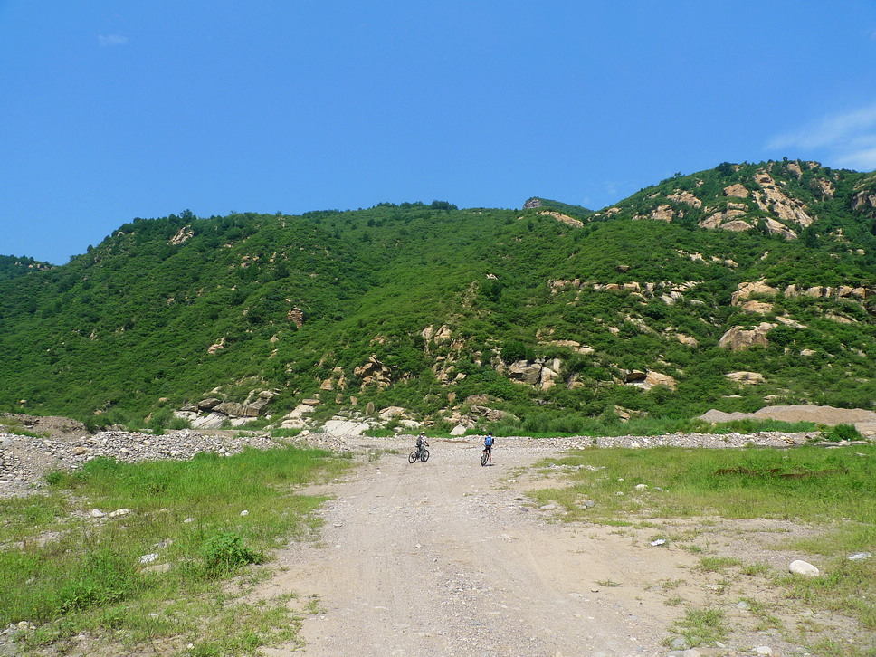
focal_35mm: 24
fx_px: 607
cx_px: 438
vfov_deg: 56.8
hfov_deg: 71.6
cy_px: 328
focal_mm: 5.1
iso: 80
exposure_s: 1/640
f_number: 4
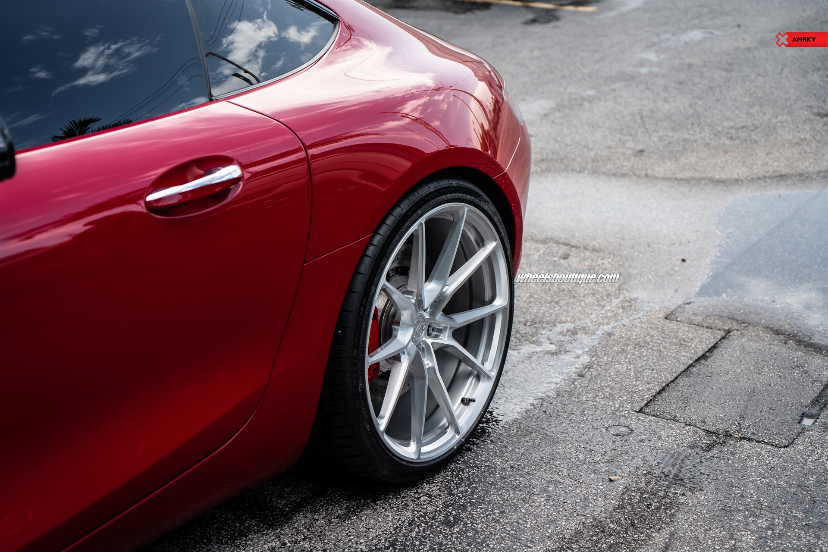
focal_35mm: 54
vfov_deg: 25.1
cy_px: 276
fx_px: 1242
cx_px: 414
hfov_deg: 36.9
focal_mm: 54
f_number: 4
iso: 200
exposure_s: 1/160
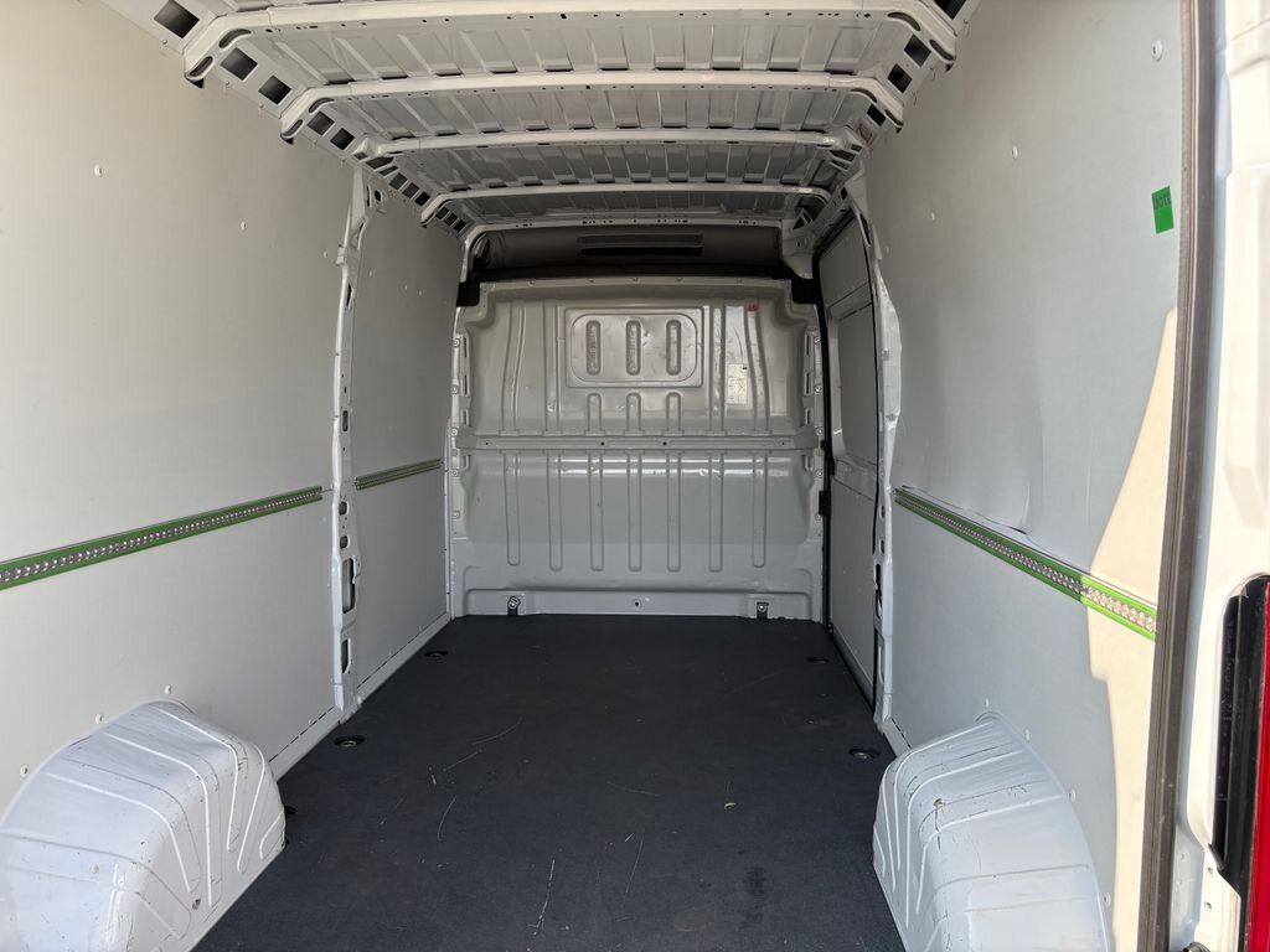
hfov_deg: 67.3
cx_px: 635
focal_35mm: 26
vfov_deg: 53.1
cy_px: 476
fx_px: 954
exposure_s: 1/747
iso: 64
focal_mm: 5.96
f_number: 1.6
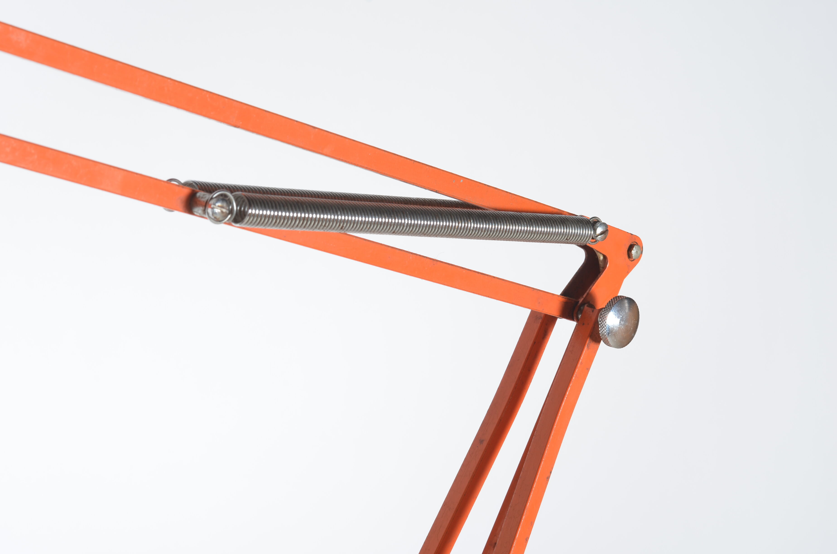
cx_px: 418
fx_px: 1740
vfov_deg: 18.1
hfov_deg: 27.0
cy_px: 277
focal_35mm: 75
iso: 100
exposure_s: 1/125
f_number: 11
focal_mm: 50
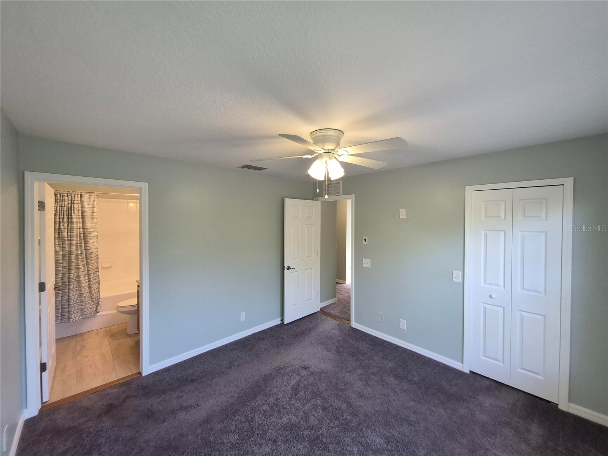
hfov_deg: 106.2
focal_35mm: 13
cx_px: 304
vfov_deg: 89.9
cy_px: 228
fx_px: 228
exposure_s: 1/60
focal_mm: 1.74
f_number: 2.2
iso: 100
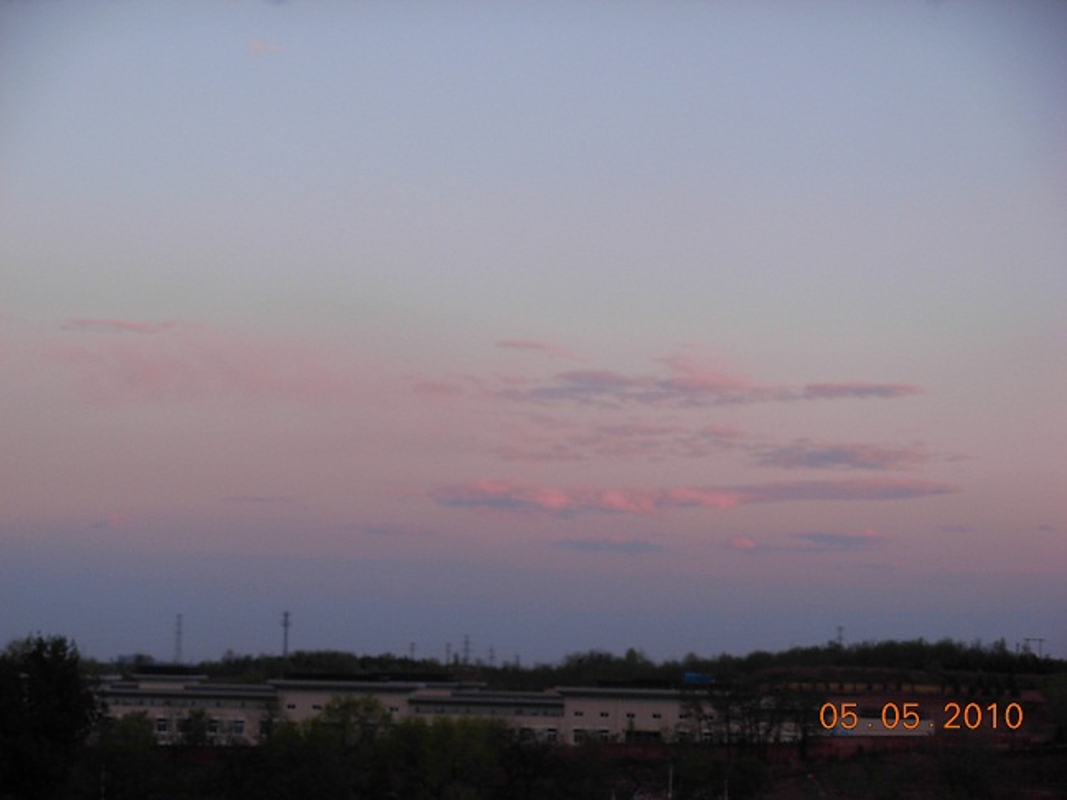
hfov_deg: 18.9
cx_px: 534
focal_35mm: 104
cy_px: 400
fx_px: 3206
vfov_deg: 14.2
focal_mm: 17.2
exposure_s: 1/65.8
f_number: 4
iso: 79
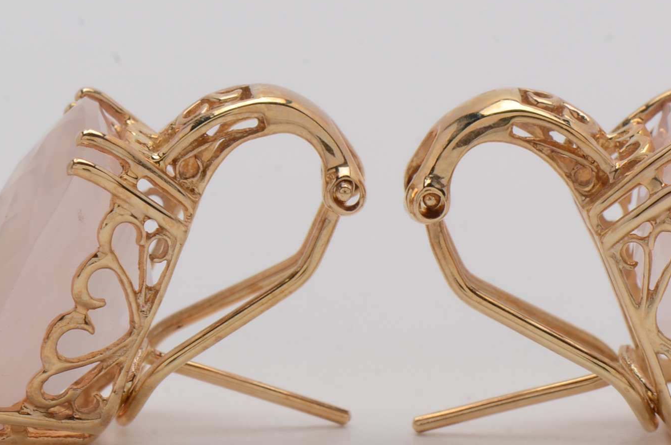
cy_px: 260
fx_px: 4370
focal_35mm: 235
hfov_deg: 8.8
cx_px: 423
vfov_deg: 5.8
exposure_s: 1/125
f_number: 20
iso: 200
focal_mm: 85
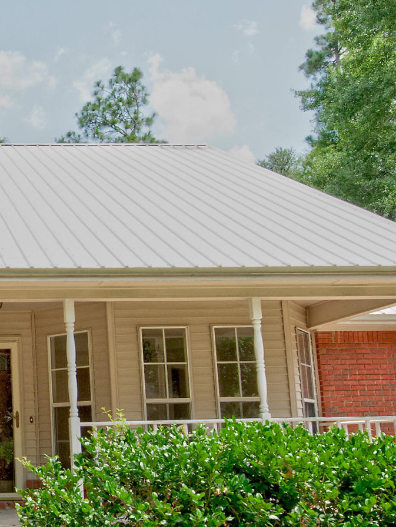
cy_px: 339
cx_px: -86
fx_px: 686
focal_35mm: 45
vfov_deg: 41.7
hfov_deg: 27.9
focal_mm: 14
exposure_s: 1/800
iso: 500
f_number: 6.3
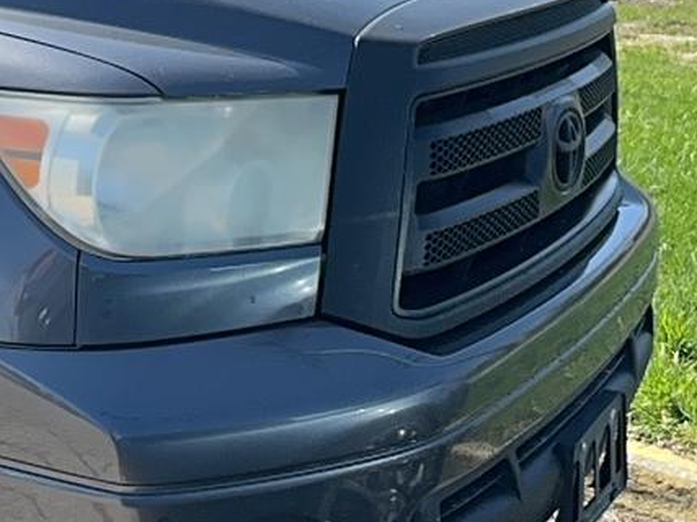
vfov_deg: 20.4
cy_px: 264
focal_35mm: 72
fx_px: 1449
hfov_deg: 23.2
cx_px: -263
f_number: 1.78
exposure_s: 1/1961
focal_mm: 6.86
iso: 64
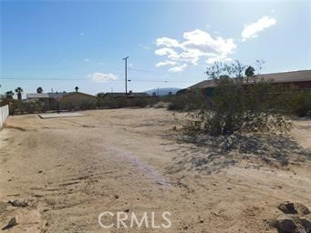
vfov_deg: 58.9
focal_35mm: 23
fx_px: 207
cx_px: 156
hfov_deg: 73.9
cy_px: 116
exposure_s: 1/1000
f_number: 6
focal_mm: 4
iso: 125
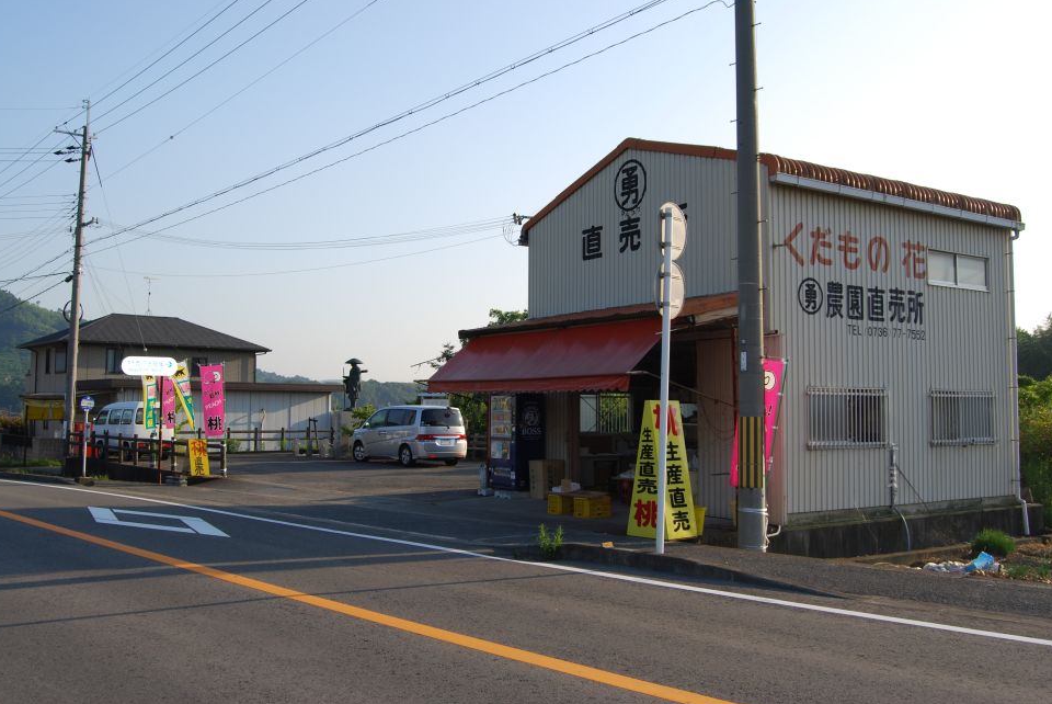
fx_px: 936
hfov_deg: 58.6
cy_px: 336
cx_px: 494
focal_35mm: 32
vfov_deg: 41.2
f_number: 6.3
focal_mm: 20
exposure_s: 1/200
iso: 100
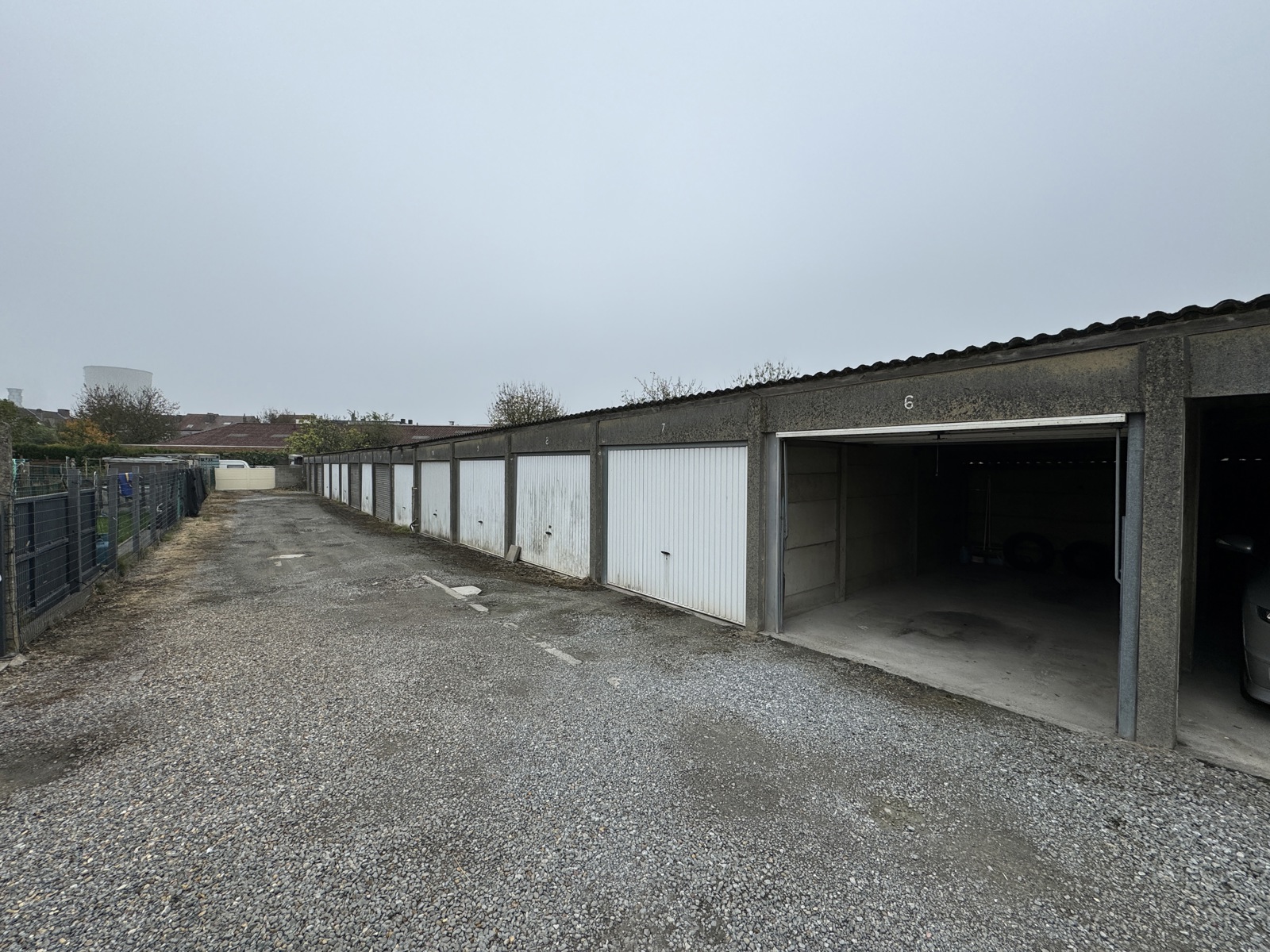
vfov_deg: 85.7
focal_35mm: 14
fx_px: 514
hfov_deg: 102.1
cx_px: 635
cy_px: 476
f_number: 2.2
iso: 50
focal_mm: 2.22
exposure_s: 1/479
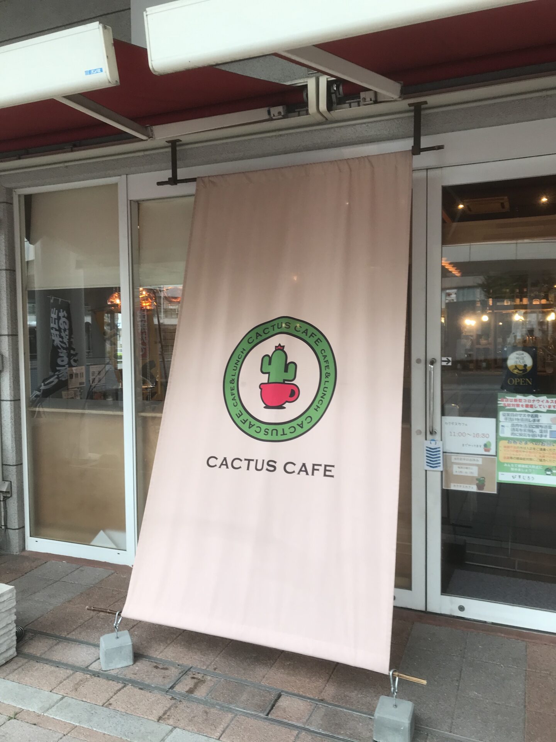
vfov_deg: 63.4
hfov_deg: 49.7
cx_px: 278
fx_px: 600
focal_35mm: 28
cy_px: 371
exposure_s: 1/120
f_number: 1.8
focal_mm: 3.99
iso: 25
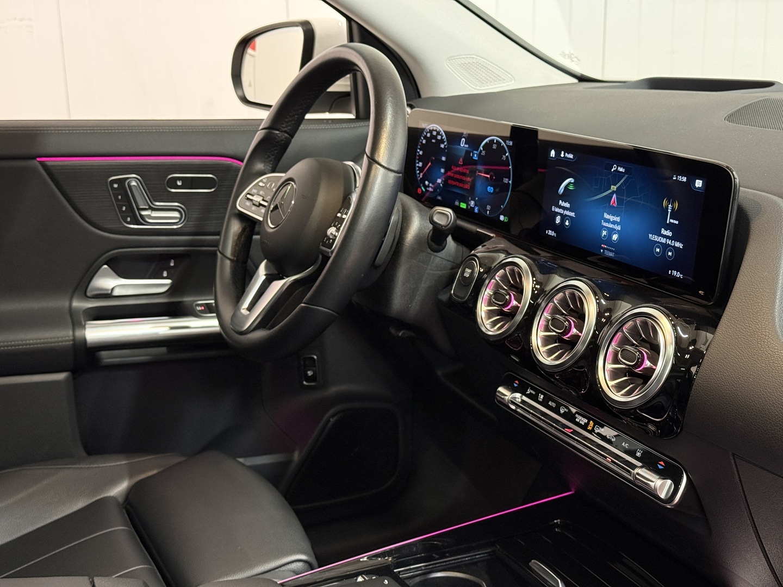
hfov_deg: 39.7
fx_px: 1086
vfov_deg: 30.3
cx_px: 392
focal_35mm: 48
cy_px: 294
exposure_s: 1/40
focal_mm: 6.76
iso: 400
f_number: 1.78
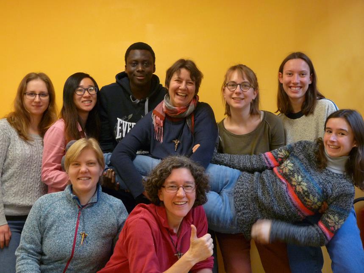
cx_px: 182
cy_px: 136
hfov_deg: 41.2
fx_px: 484
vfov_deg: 31.5
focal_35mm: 46
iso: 400
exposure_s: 1/20
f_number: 3.2
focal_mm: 8.2
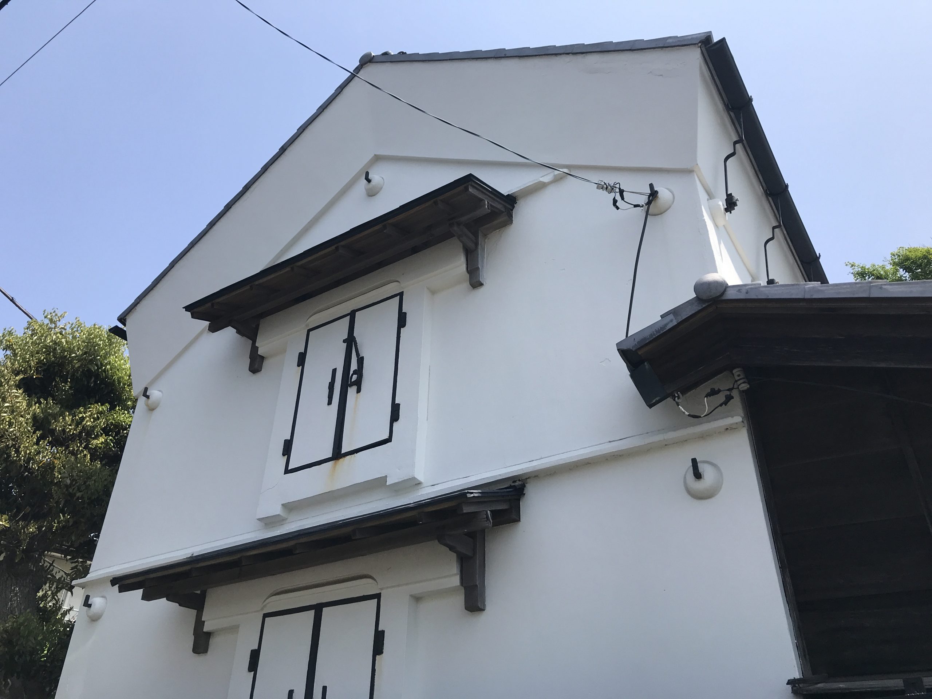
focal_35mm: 28
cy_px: 350
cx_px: 466
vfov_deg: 49.7
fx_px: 754
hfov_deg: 63.4
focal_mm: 3.99
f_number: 1.8
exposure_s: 1/2457
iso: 20
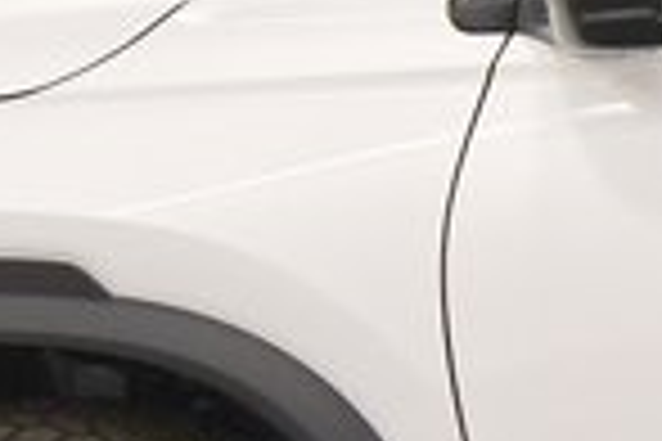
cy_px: 205
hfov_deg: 11.9
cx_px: 1486
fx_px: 2685
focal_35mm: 146
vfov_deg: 9.4
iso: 800
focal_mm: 14
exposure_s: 1/250
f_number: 5
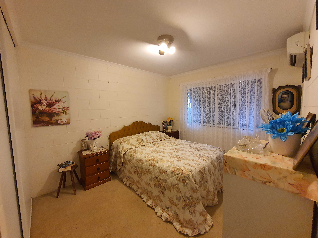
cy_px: 119
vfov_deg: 89.9
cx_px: 159
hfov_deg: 106.2
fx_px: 119
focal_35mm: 13
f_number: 2.2
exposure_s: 1/50
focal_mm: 1.8
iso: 320
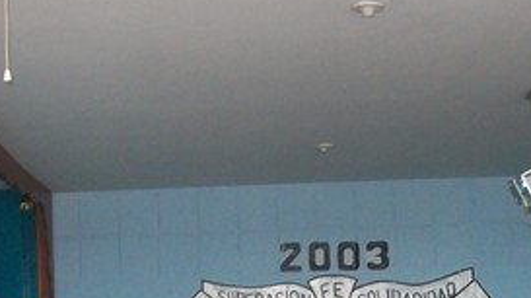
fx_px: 1294
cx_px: 300
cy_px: 347
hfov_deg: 23.2
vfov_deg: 12.8
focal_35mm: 92
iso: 160
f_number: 2.7
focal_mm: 6
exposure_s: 1/30
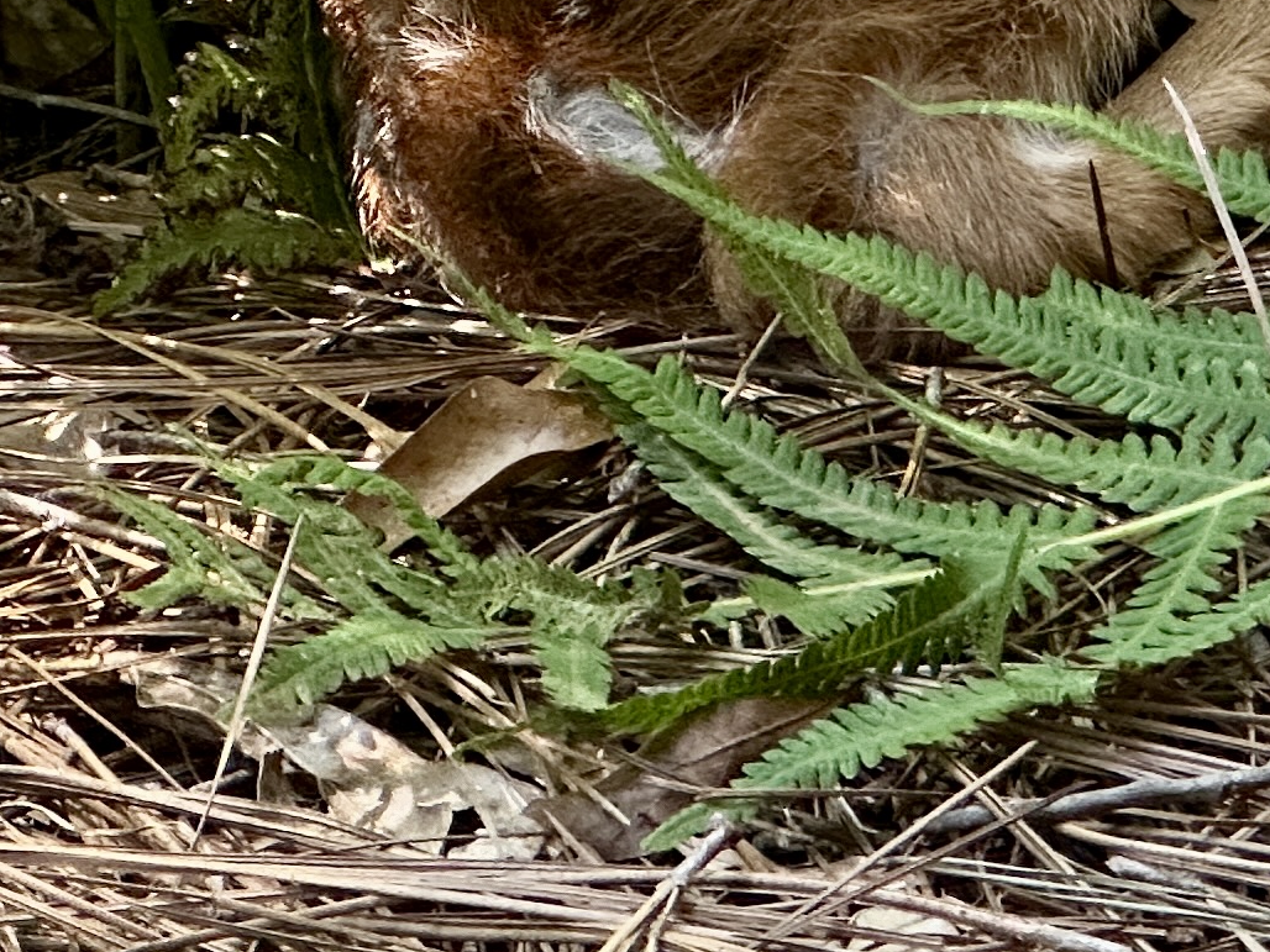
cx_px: 1816
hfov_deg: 6.5
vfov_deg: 4.9
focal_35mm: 302
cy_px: -759
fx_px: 11080
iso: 200
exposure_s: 1/99
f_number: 2.8
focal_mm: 9
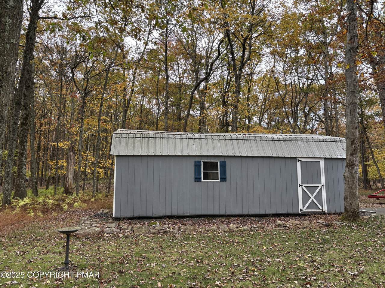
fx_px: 289
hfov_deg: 67.3
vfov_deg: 53.1
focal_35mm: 26
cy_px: 144
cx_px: 192
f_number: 1.6
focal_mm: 5.96
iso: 50
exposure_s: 1/361
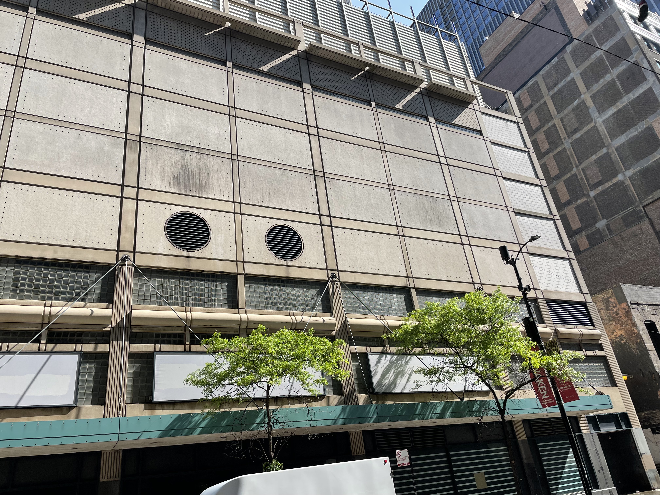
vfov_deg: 53.1
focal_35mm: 26
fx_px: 496
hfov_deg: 67.3
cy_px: 248
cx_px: 330
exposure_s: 1/1473
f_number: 1.6
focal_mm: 4.2
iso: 32
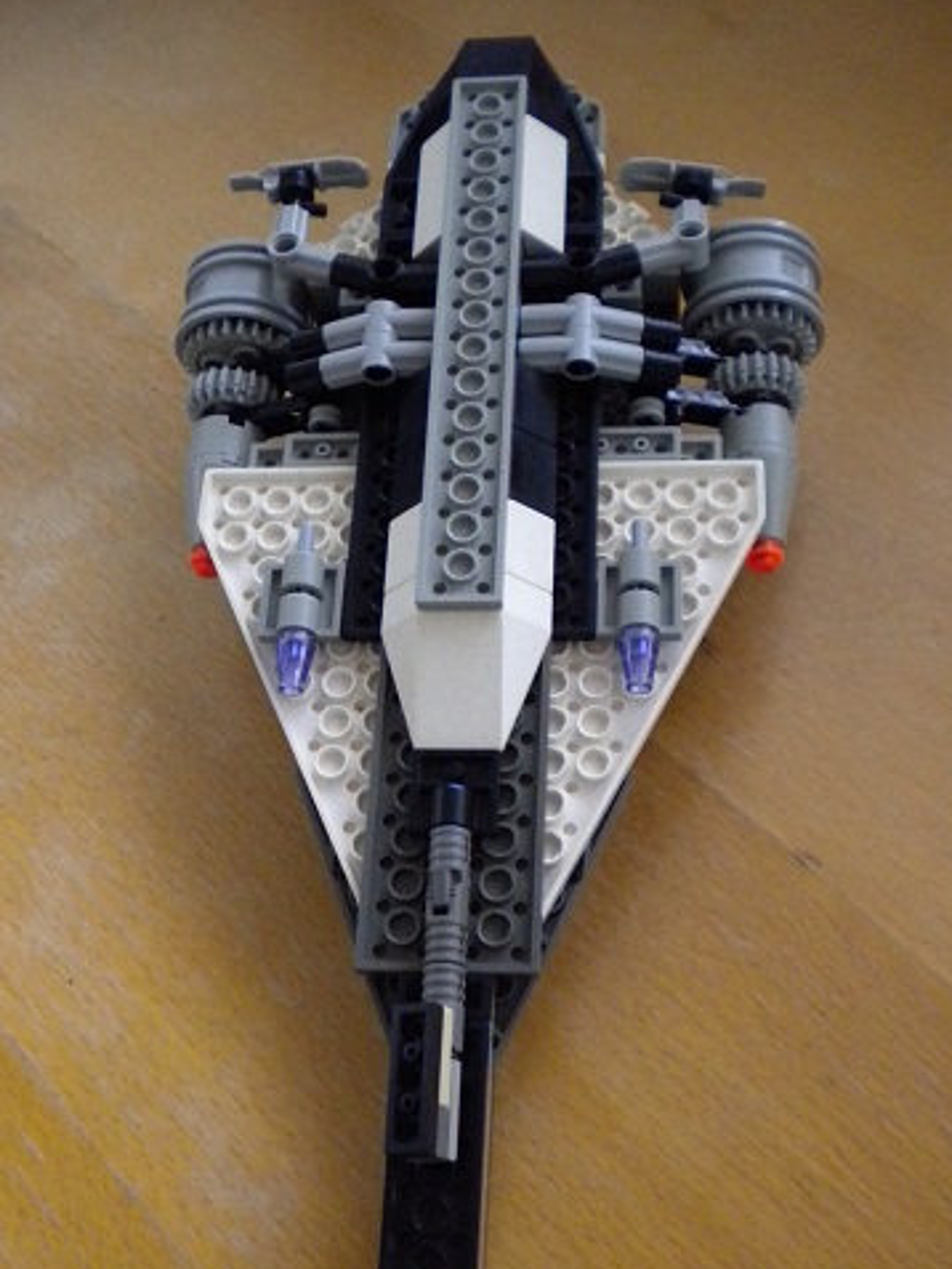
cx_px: 492
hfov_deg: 32.9
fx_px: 1613
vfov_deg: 42.9
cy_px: 657
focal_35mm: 44
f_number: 3.1
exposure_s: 1/43.4
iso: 400
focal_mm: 6.3
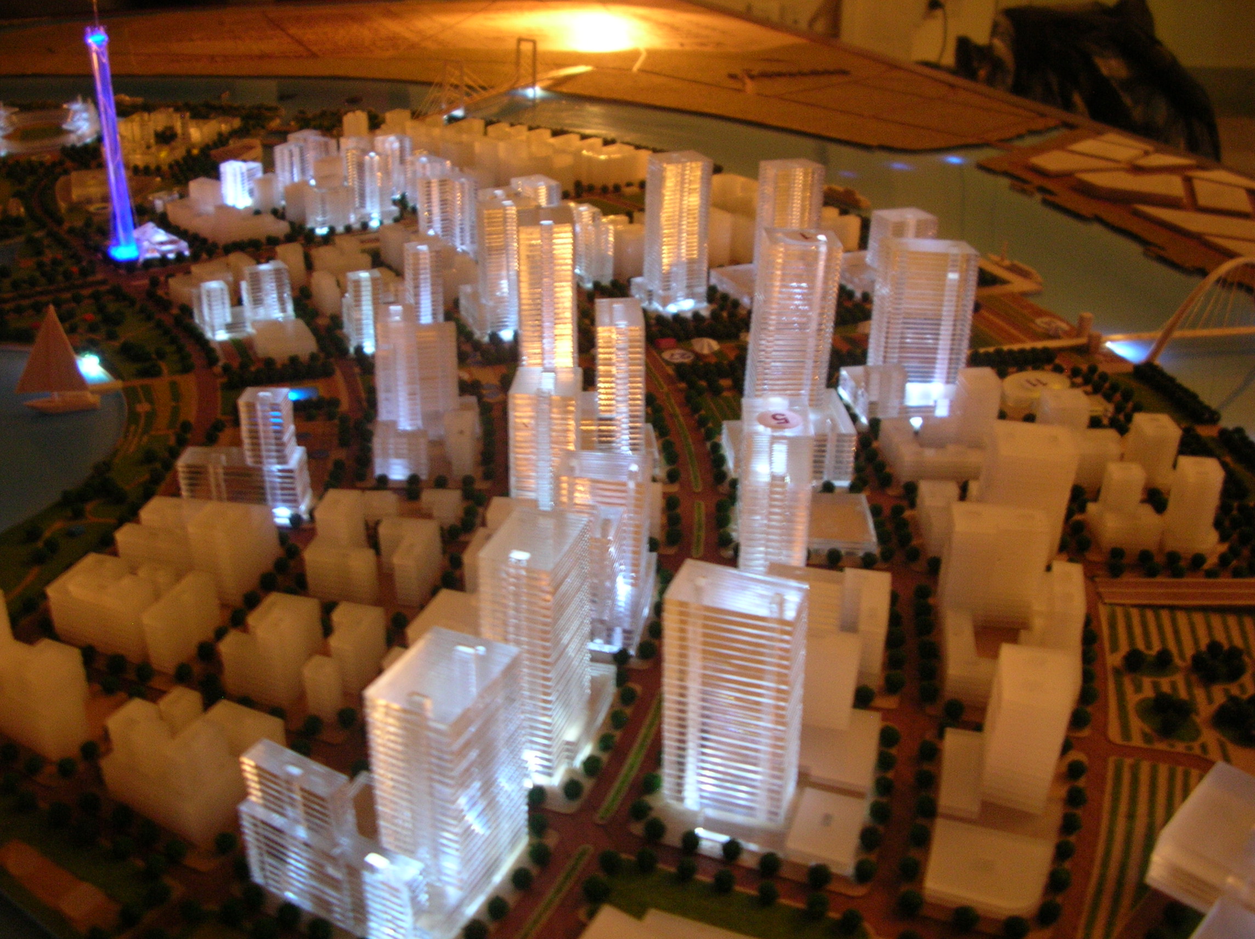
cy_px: 470
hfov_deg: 52.7
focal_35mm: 35
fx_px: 1268
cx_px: 628
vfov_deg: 40.6
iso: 115
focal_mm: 5.8
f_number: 2.8
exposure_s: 1/5.5
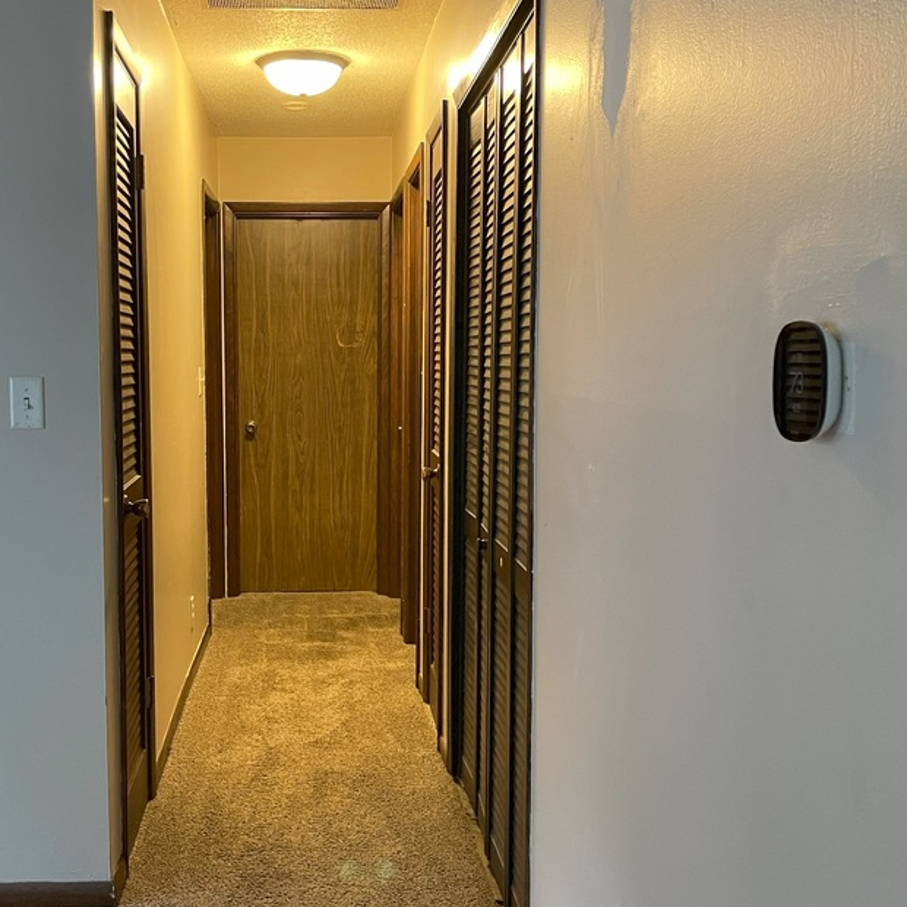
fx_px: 1186
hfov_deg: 41.5
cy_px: 481
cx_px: 326
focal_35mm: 40
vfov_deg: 41.8
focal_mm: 5.1
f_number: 1.6
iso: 400
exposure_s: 1/40
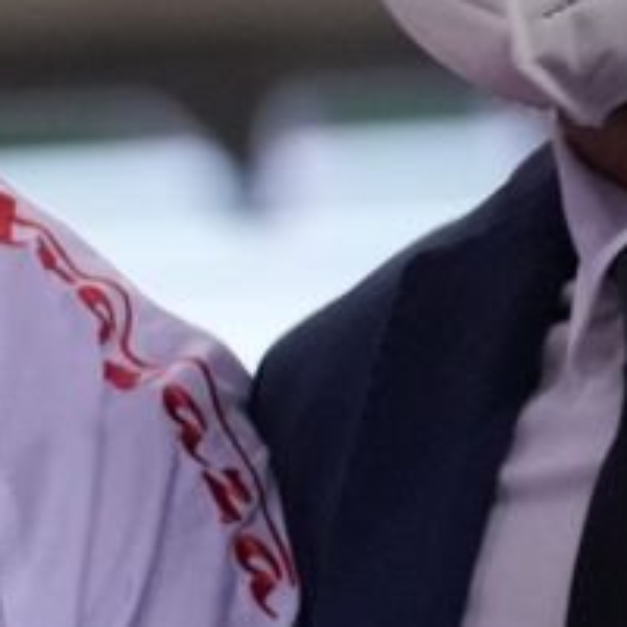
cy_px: 545
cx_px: -1627
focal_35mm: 1003
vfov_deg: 1.7
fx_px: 20554
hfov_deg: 1.7
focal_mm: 131
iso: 2500
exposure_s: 1/1000
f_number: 2.8
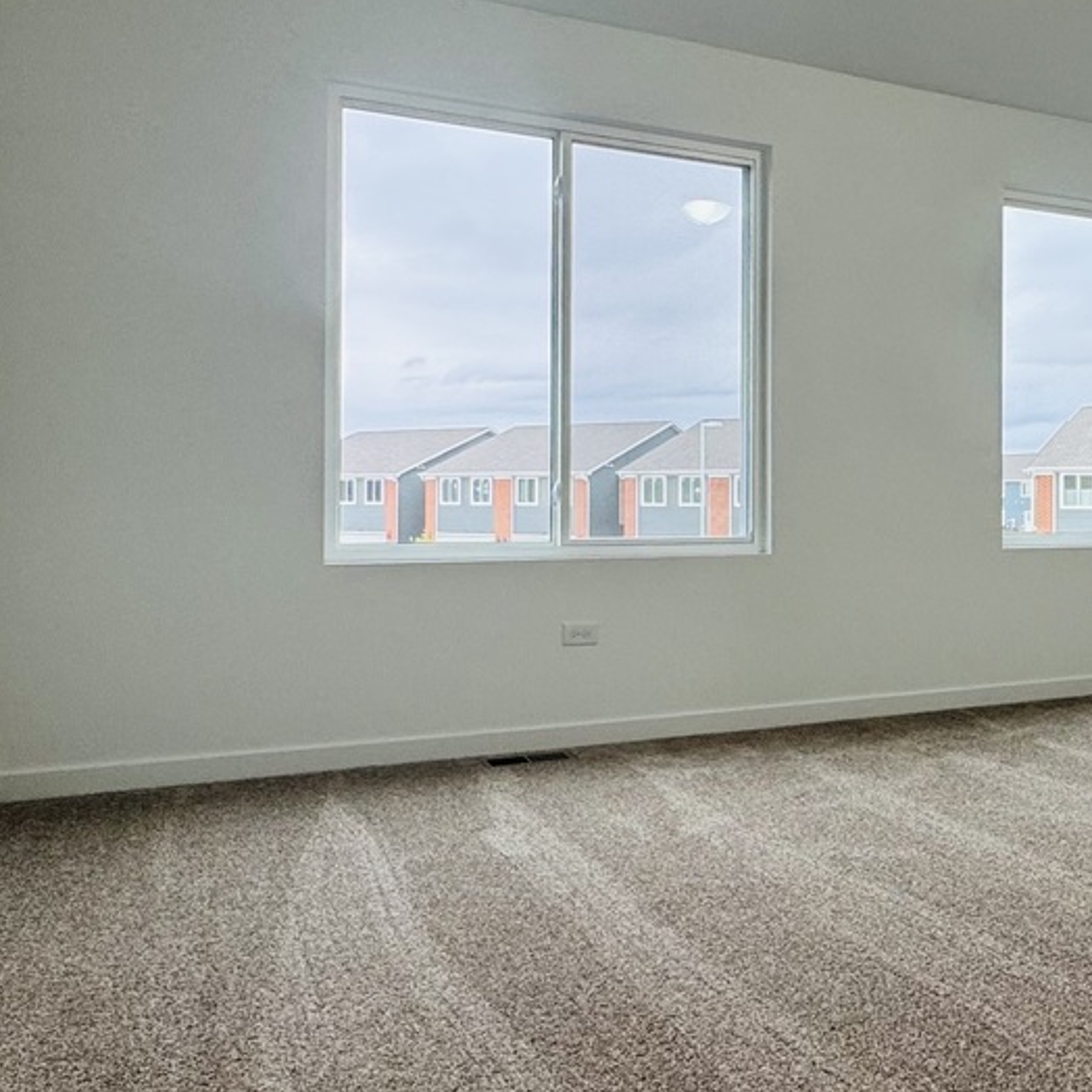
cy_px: 488
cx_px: 867
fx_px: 1213
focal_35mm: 34
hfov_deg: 46.1
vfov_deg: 48.4
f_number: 2.2
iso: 200
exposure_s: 1/120
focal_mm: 2.22
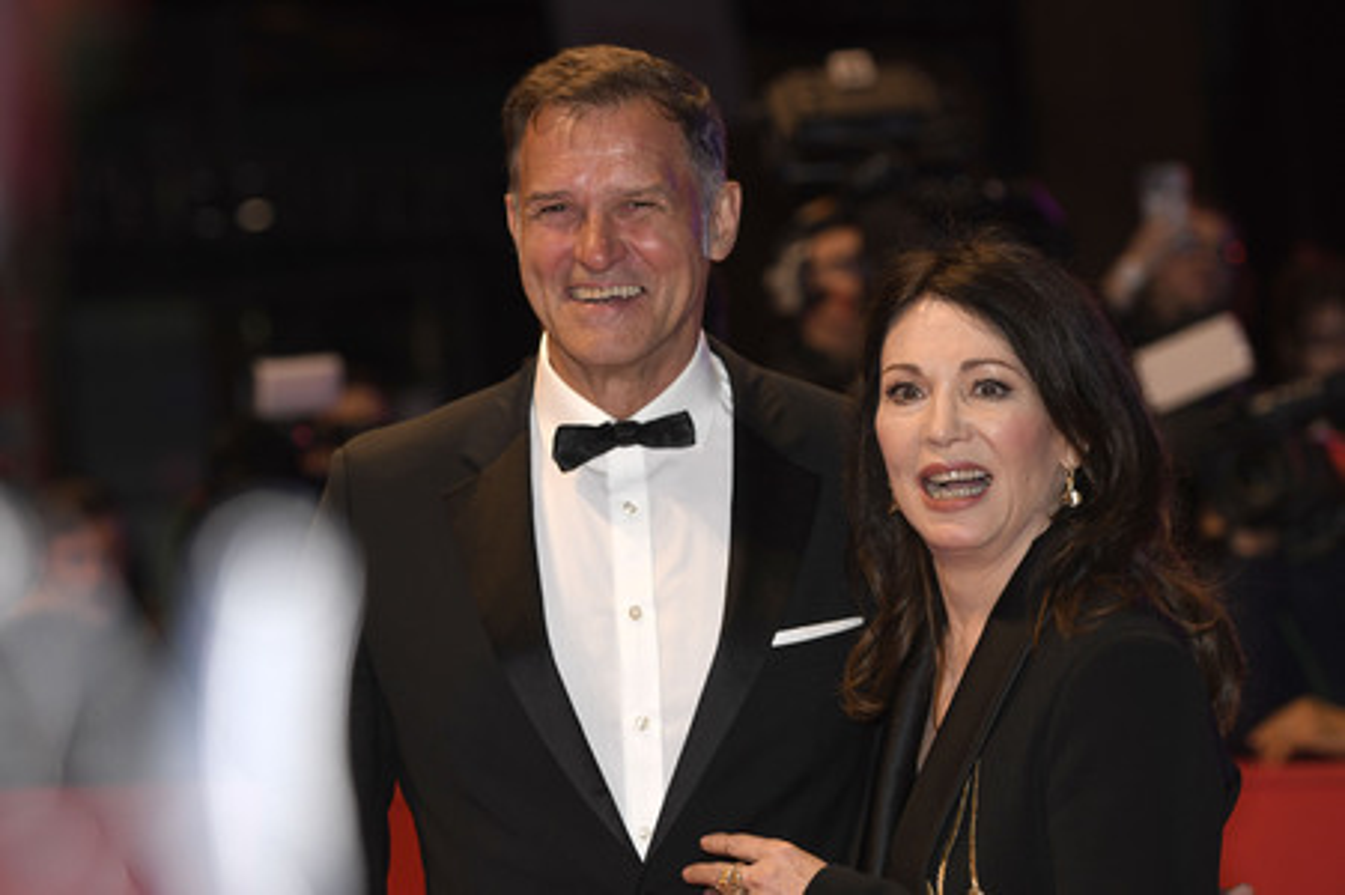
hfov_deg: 19.5
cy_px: 448
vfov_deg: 13.0
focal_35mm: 105
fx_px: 3920
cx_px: 672
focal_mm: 105
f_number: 3.5
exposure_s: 1/640
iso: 800
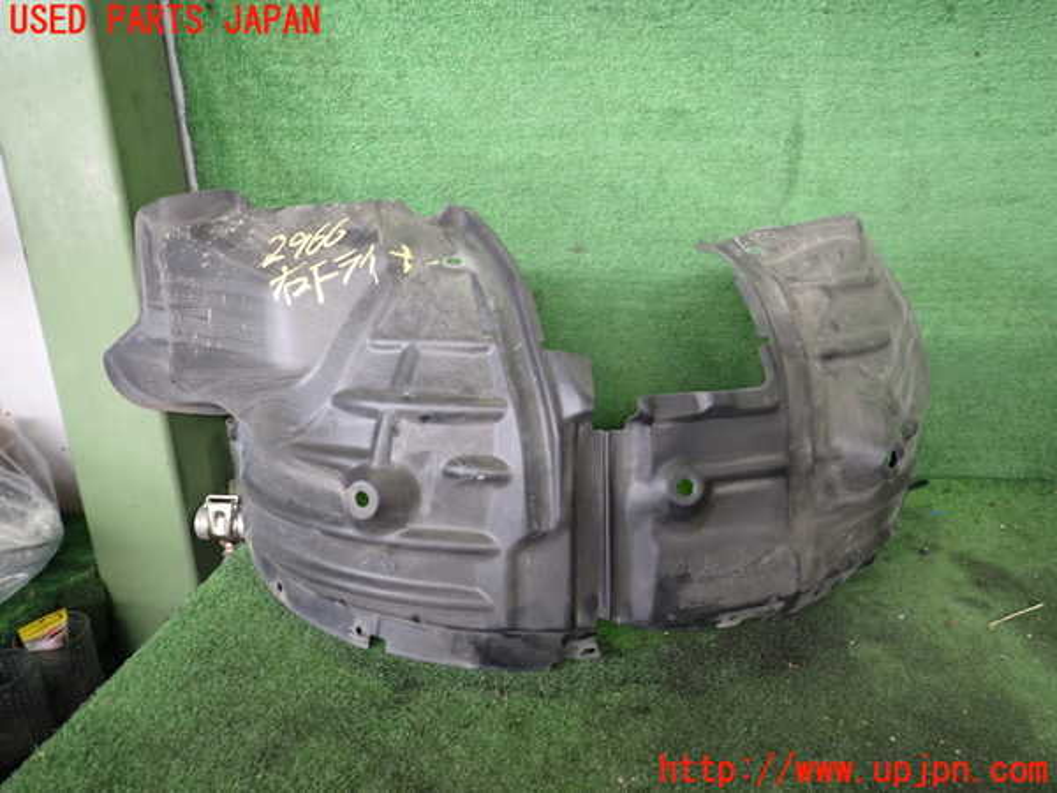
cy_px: 396
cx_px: 528
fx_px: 763
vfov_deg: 54.9
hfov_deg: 69.4
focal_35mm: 25
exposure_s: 1/30
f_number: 2
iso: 250
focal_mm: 4.5
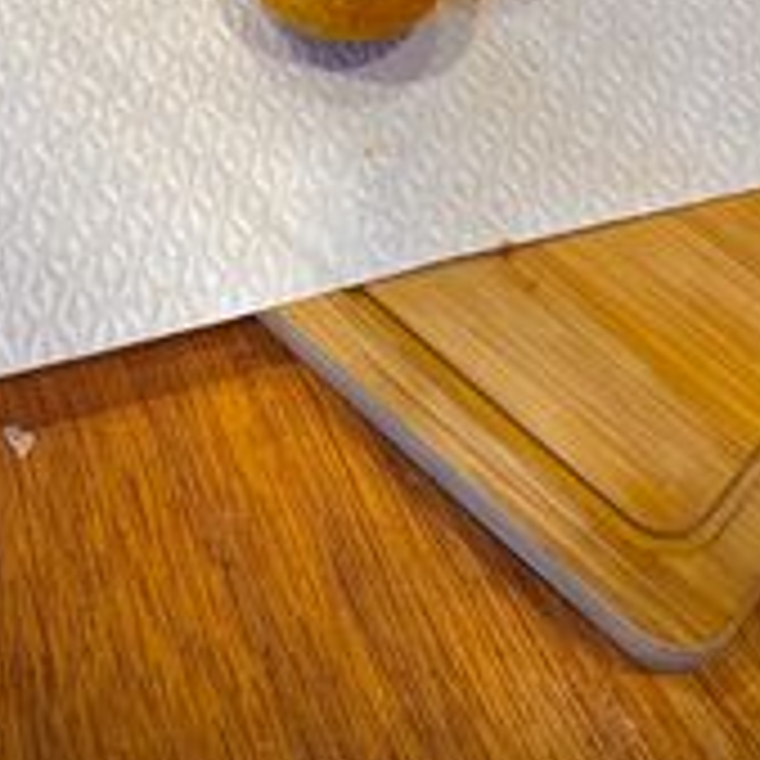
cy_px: -81
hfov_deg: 29.5
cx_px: 364
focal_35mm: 58
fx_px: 1441
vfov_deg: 27.1
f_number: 1.8
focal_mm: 4.25
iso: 100
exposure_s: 1/100
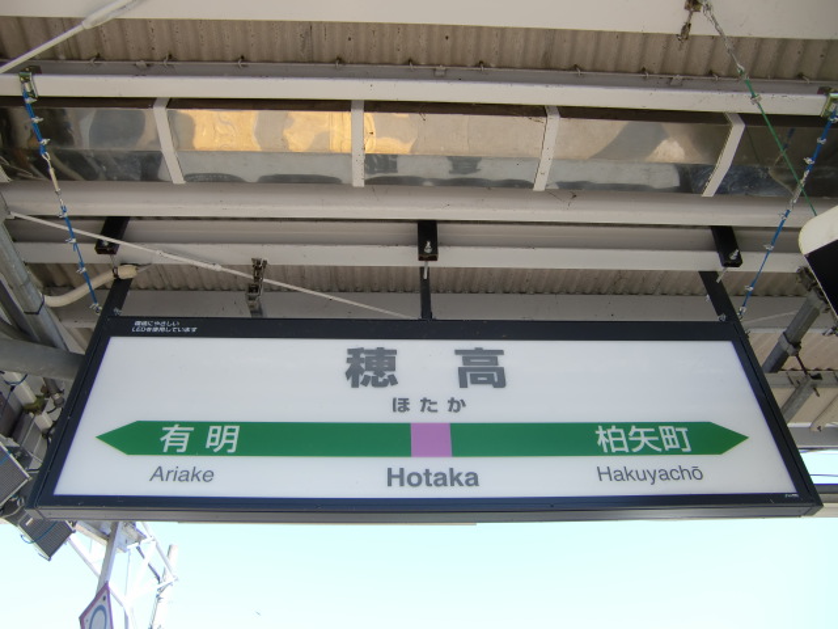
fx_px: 678
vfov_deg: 49.7
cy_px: 314
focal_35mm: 28
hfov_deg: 63.4
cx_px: 419
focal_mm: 4.9
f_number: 2.6
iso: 64
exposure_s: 1/320
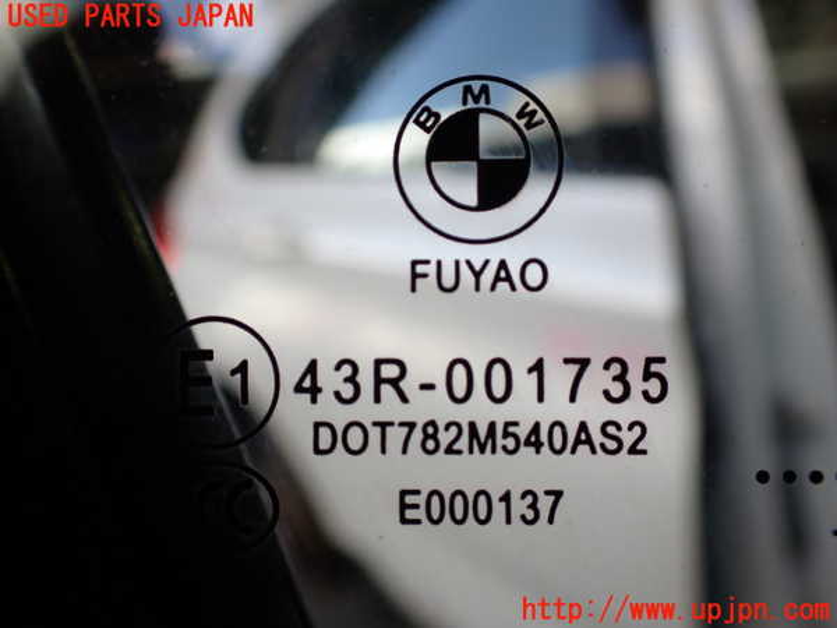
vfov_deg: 46.8
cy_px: 314
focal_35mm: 30
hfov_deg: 60.0
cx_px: 418
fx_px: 725
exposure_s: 1/160
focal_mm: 5.4
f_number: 2.3
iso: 100
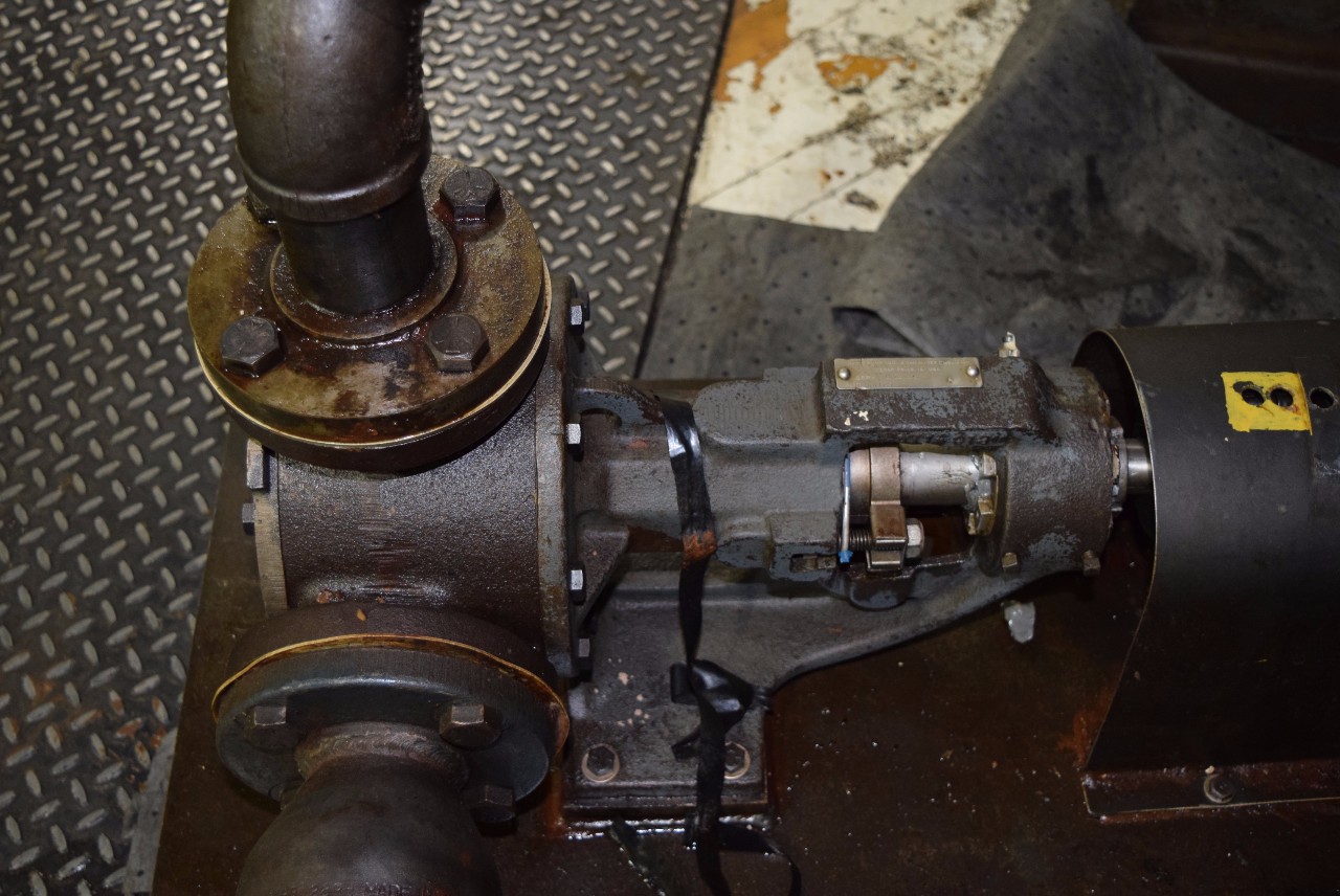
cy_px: 448
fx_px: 1621
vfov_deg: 30.9
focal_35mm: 44
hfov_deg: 44.9
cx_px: 670
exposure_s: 1/60
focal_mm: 29
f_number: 4.2
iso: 1600
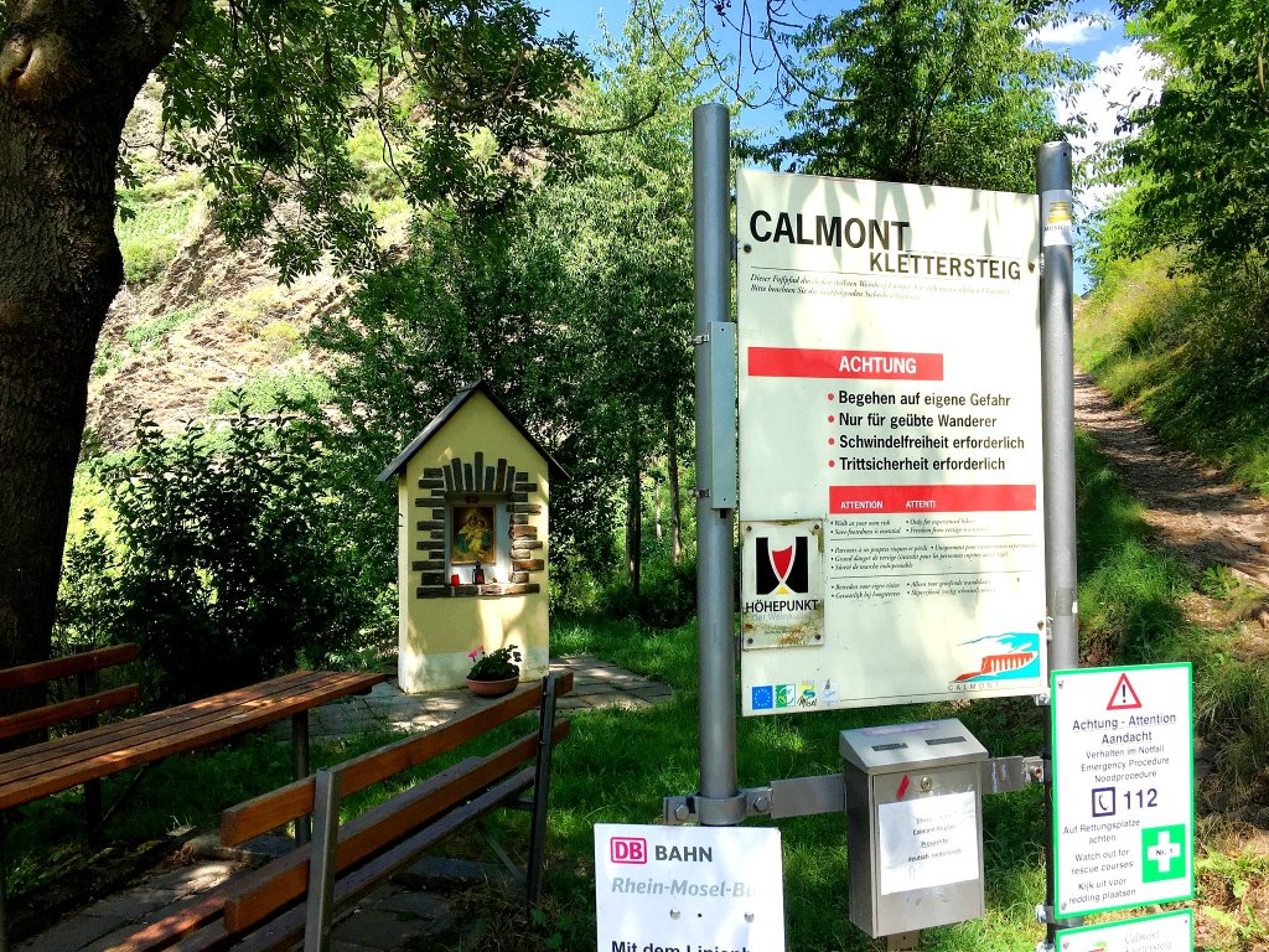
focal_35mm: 29
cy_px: 476
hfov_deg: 61.7
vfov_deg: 48.2
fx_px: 1063
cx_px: 634
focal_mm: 4.15
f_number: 2.2
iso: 25
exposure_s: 1/927
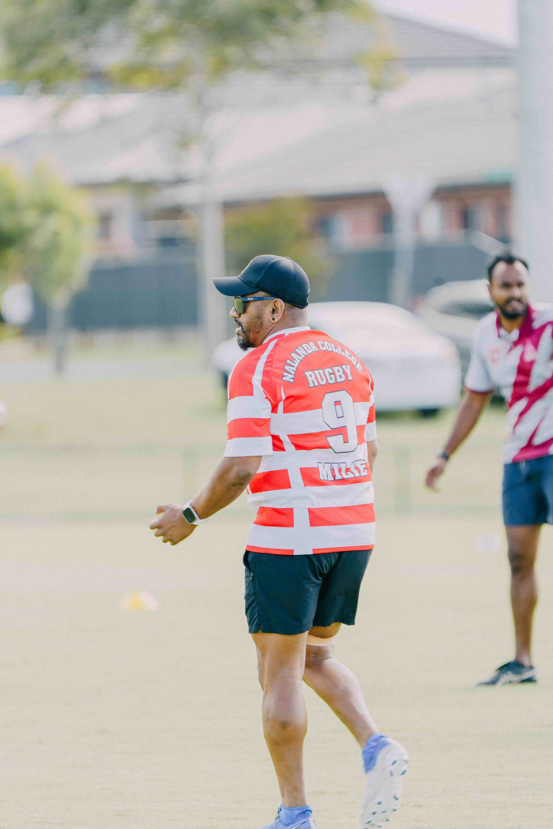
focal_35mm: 437
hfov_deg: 3.1
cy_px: 414
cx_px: 276
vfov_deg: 4.7
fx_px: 10068
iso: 200
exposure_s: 1/160
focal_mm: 437
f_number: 6.3
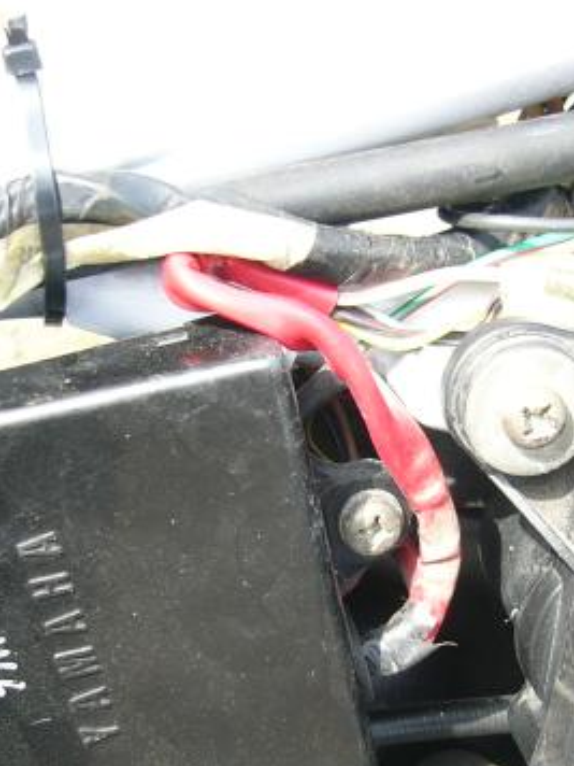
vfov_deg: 30.5
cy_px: 510
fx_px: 1393
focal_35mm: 63
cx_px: 338
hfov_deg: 23.3
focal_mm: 5.8
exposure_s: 1/100
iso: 50
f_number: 2.8
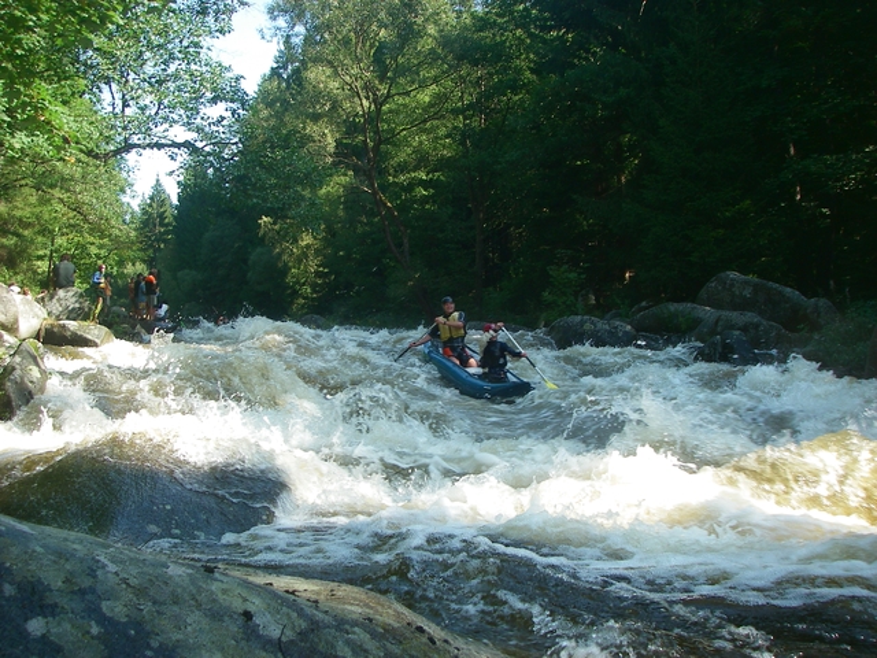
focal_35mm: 38
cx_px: 438
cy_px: 329
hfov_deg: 49.0
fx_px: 963
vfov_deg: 37.7
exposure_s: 1/125
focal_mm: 6.3
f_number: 3.3
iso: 64
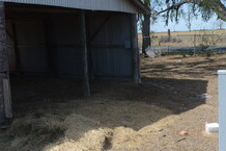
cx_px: 160
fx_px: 314
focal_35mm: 50
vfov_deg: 26.6
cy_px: 38
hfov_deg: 38.9
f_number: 7.1
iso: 100
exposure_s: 1/200
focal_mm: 17
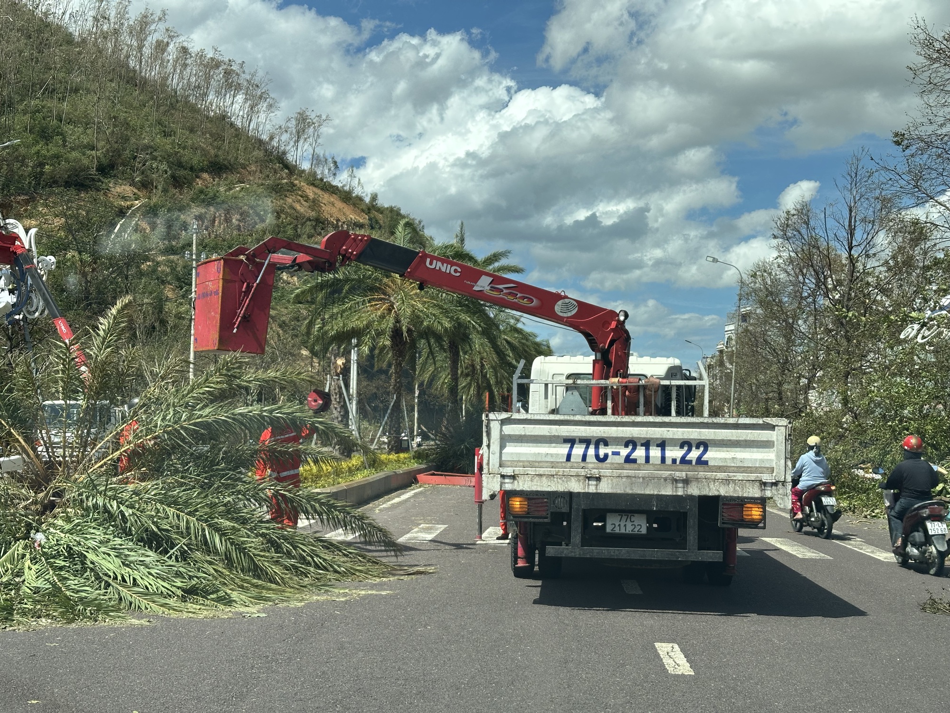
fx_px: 1317
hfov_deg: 39.7
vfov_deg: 30.3
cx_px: 475
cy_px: 356
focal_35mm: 48
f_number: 1.78
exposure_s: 1/1953
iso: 64
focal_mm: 6.86
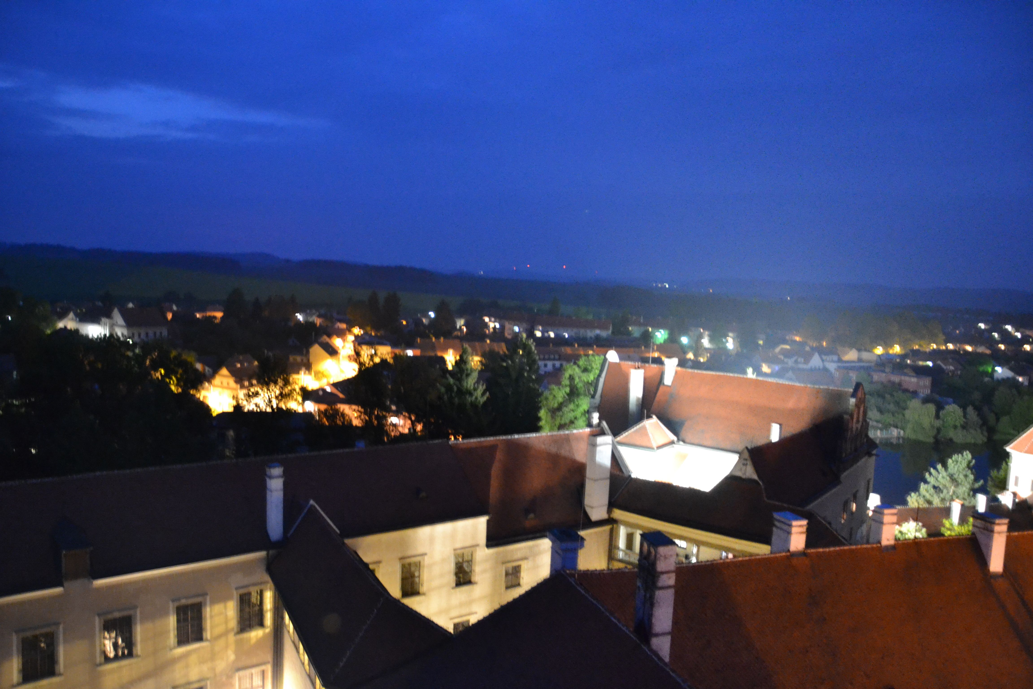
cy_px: 344
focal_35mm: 27
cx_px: 516
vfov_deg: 47.9
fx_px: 775
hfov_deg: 67.4
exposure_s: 1.6
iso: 3200
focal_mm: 18
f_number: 3.5
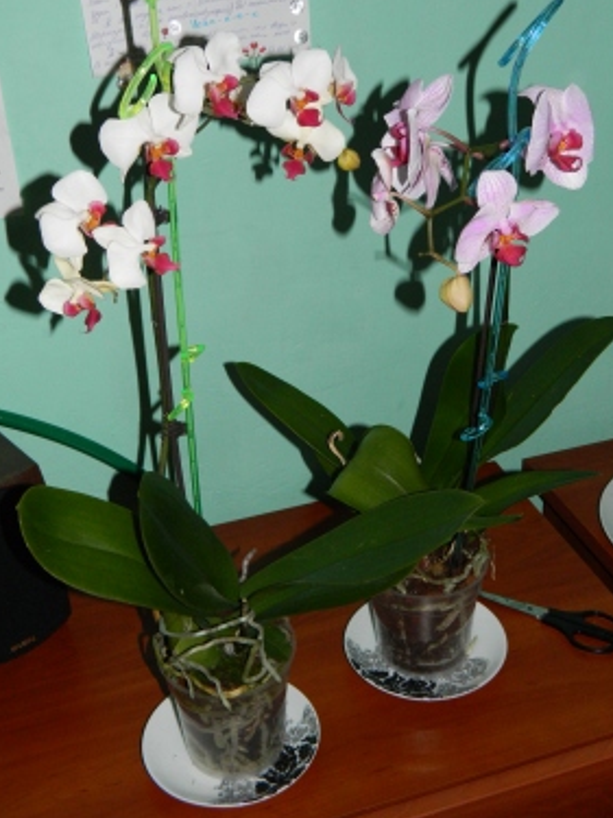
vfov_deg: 38.8
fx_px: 1158
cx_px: 303
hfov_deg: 29.7
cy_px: 349
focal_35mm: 49
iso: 200
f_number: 3.5
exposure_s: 1/40
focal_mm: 7.3
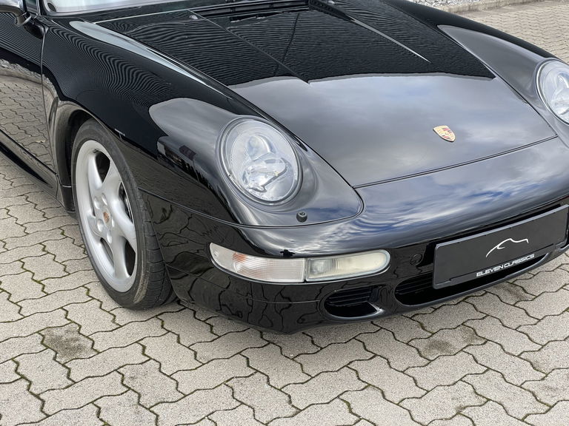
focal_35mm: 52
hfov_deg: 36.8
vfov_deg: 28.0
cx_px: 284
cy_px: 213
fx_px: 855
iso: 25
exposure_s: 1/111
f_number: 2
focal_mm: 6
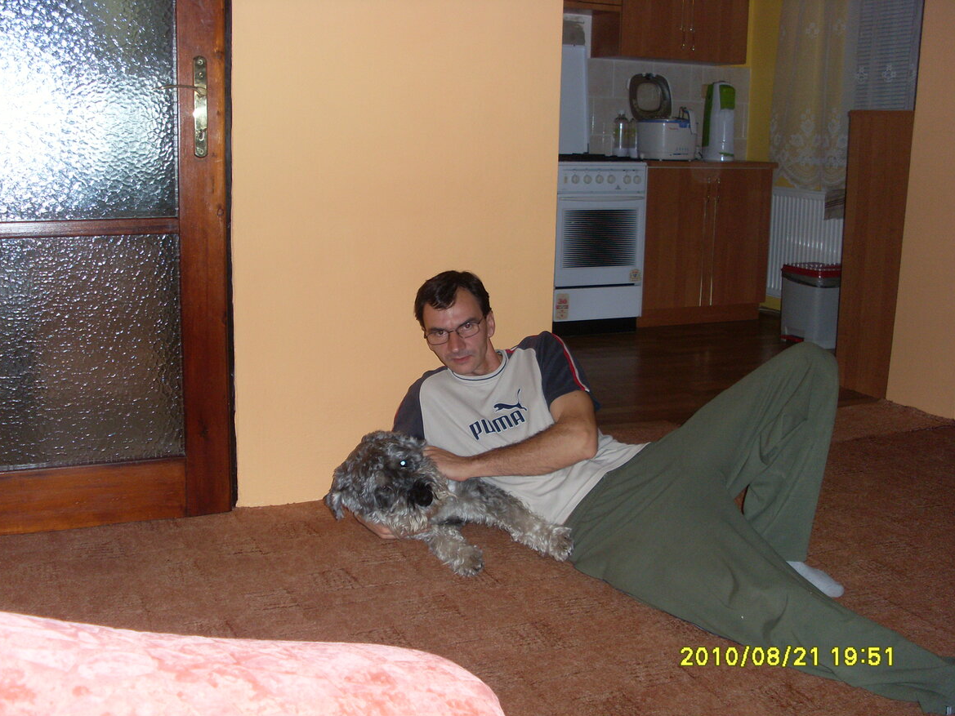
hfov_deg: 47.9
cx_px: 466
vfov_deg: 36.8
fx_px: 1076
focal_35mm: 39
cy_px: 361
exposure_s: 1/45
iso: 100
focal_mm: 6.3
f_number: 3
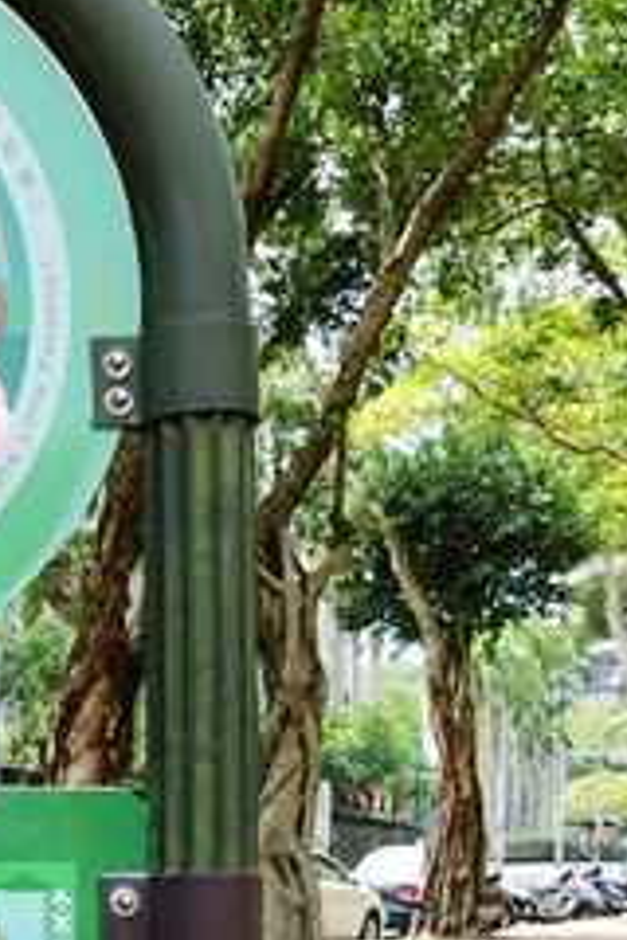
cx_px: -210
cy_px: 909
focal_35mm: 65
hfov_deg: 19.2
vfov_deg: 29.2
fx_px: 1698
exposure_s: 1/200
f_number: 4
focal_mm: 8.8
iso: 125
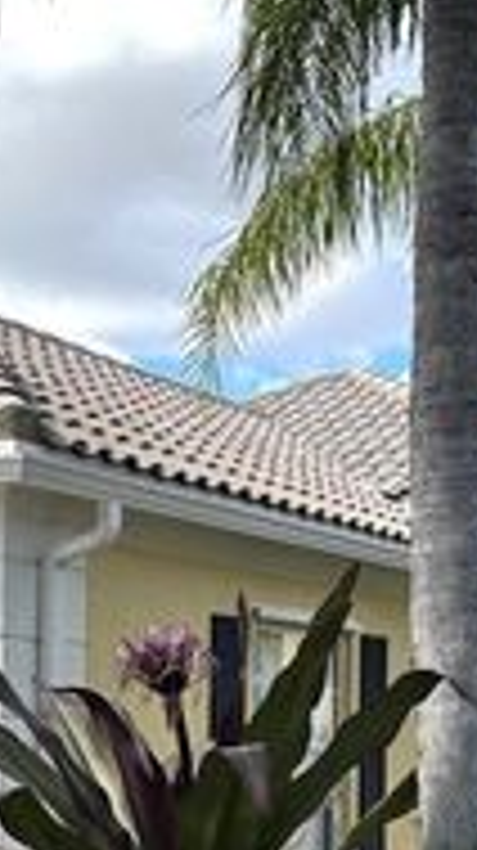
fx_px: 1690
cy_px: 695
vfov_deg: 27.6
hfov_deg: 16.0
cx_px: 297
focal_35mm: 75
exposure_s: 1/1642
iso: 50
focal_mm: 5.96
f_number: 1.6
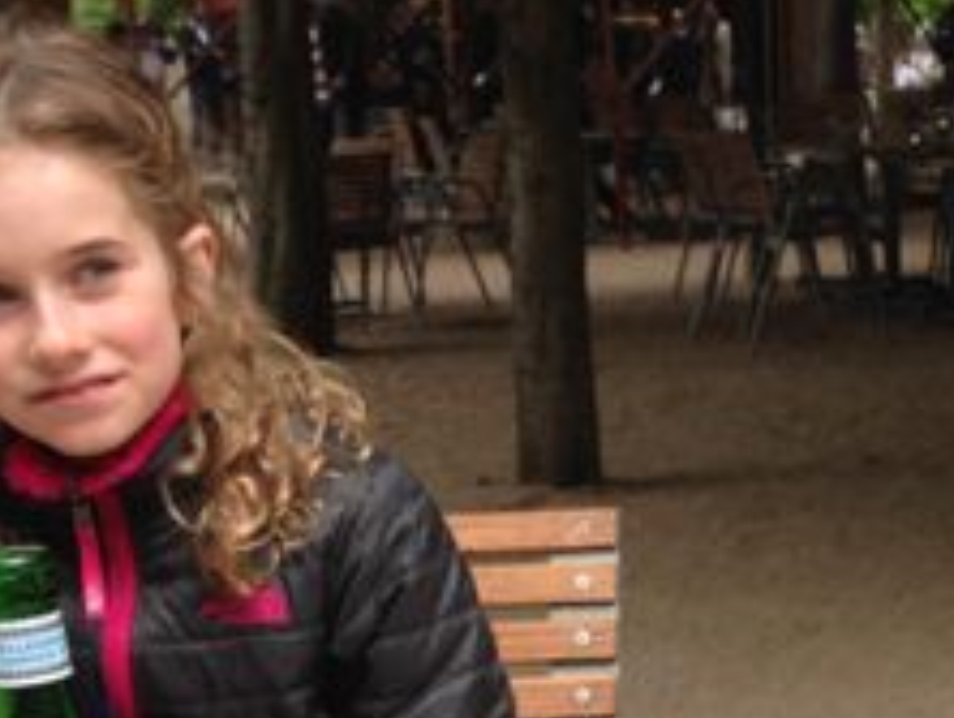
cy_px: 752
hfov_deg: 20.3
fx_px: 2621
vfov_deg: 15.3
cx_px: 821
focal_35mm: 95
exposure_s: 1/369
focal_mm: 4.12
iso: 50
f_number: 2.4
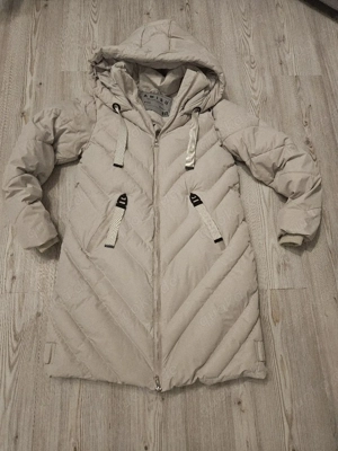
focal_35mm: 23
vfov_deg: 73.9
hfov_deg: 58.9
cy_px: 226
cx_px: 169
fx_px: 299
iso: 640
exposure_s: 1/50.3
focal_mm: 5.4
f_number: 1.8
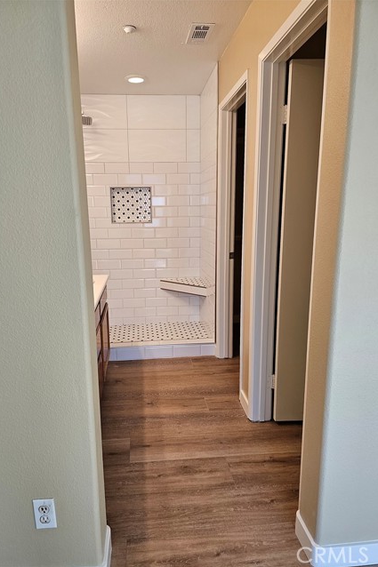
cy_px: 284
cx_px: 173
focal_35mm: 24
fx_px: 378
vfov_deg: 73.8
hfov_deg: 53.0
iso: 125
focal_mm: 6.3
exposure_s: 1/120
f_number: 1.7
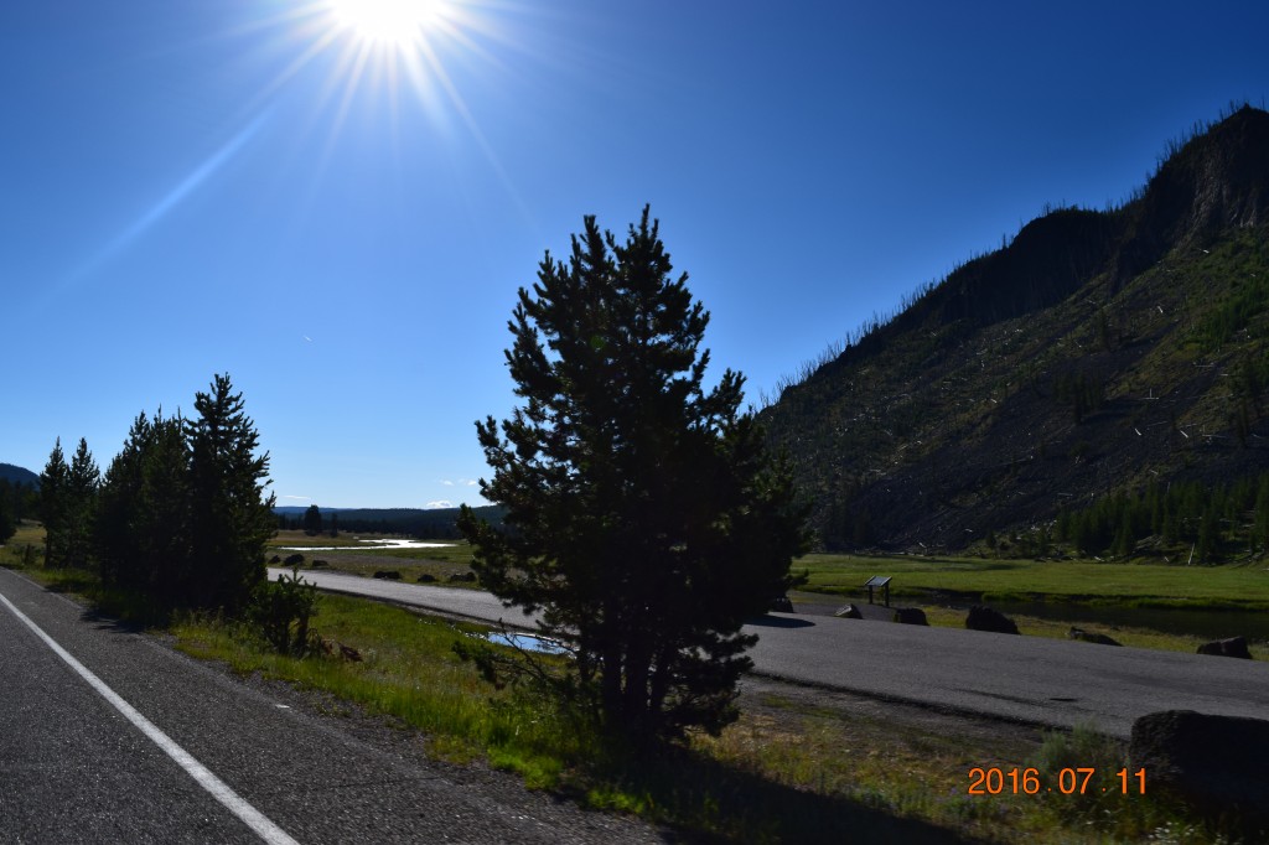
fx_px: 951
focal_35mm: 27
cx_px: 634
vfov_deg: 47.9
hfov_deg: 67.4
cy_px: 422
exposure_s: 1/500
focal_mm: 18
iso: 280
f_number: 11
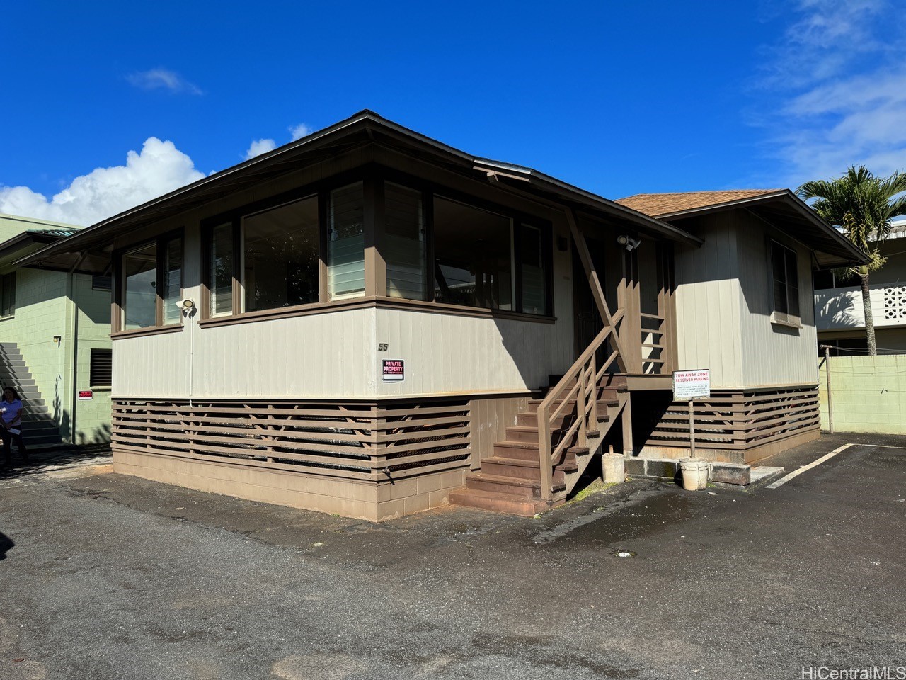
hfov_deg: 71.6
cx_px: 453
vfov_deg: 56.8
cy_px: 340
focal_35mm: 24
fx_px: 628
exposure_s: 1/4950
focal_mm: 6.86
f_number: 1.78
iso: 80
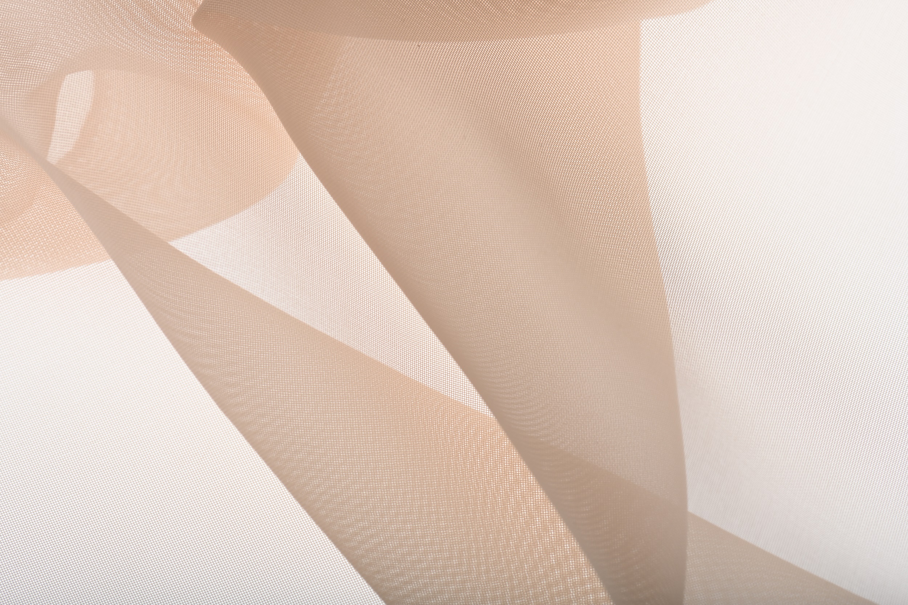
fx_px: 2648
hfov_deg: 19.5
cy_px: 302
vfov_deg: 13.0
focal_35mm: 105
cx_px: 454
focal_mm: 105
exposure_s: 1/200
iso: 64
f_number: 14
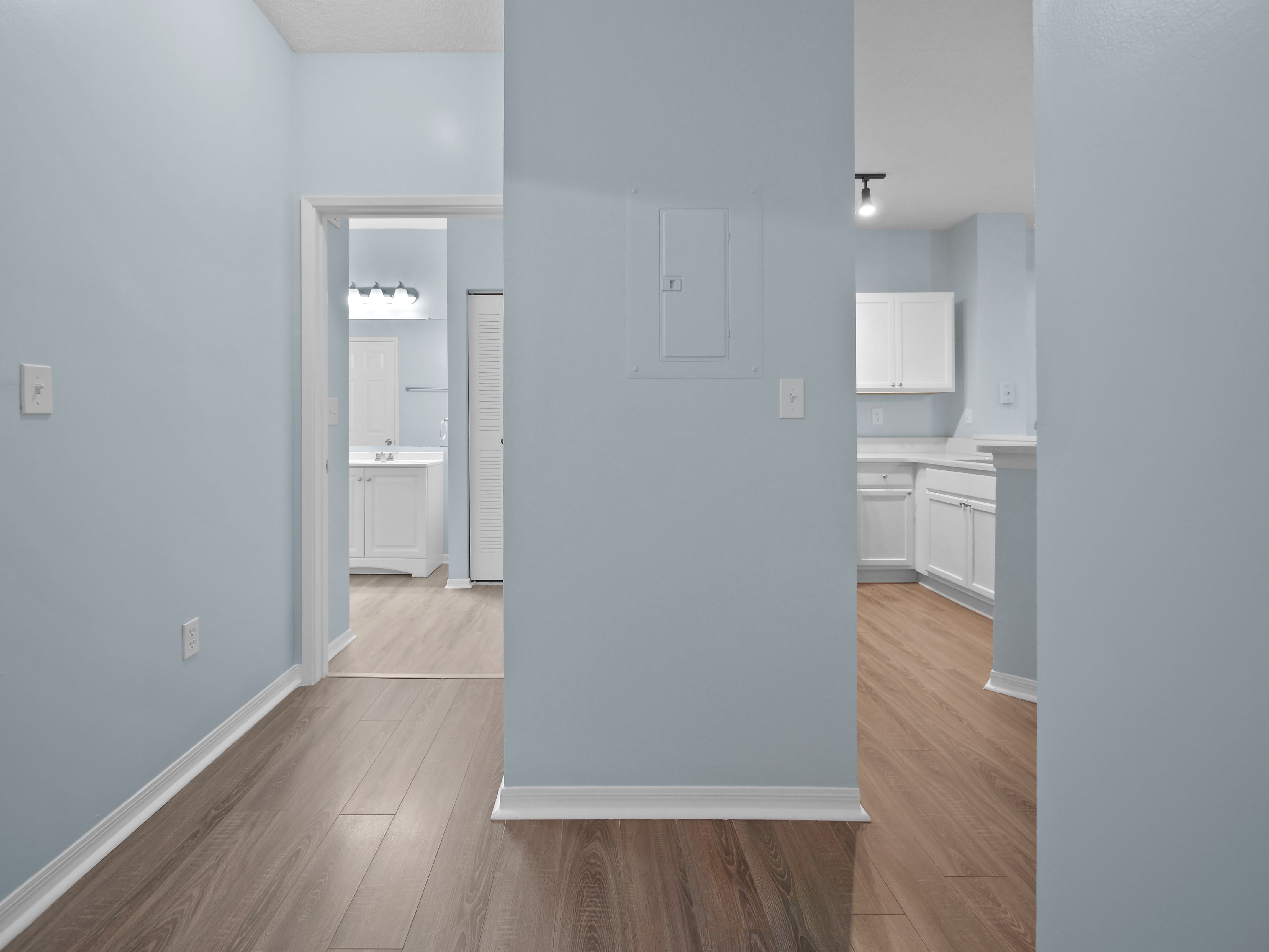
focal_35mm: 15
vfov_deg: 81.6
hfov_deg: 98.0
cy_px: 443
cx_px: 590
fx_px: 550
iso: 400
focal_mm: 7
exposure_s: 1/6
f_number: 4
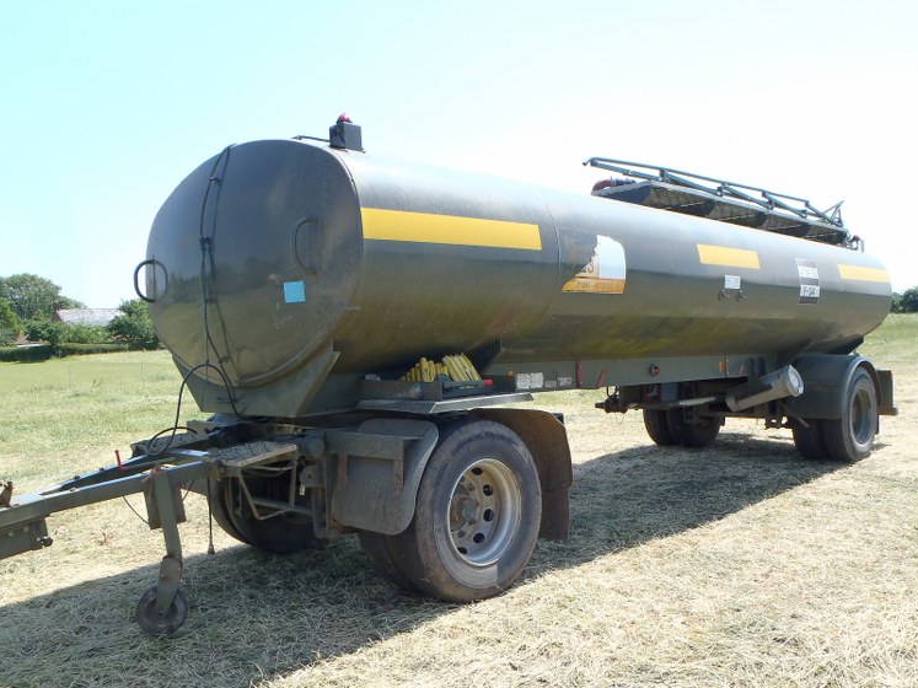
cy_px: 367
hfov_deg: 60.0
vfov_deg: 46.8
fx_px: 795
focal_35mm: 30
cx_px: 444
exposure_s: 1/200
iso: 80
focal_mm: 5
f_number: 4.5
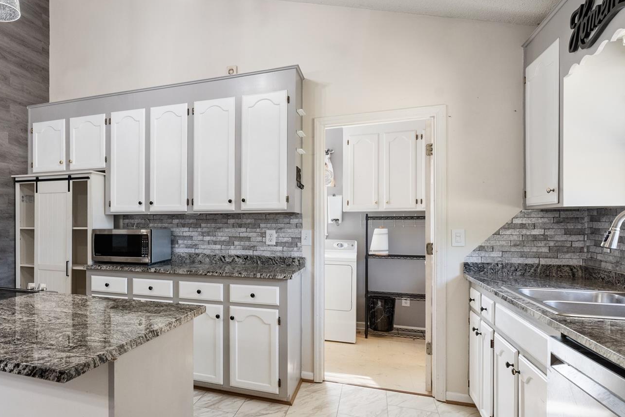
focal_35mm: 24
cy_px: 212
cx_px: 167
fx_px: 417
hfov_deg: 69.5
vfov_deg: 53.2
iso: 500
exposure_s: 1/20
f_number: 7.1
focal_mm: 15
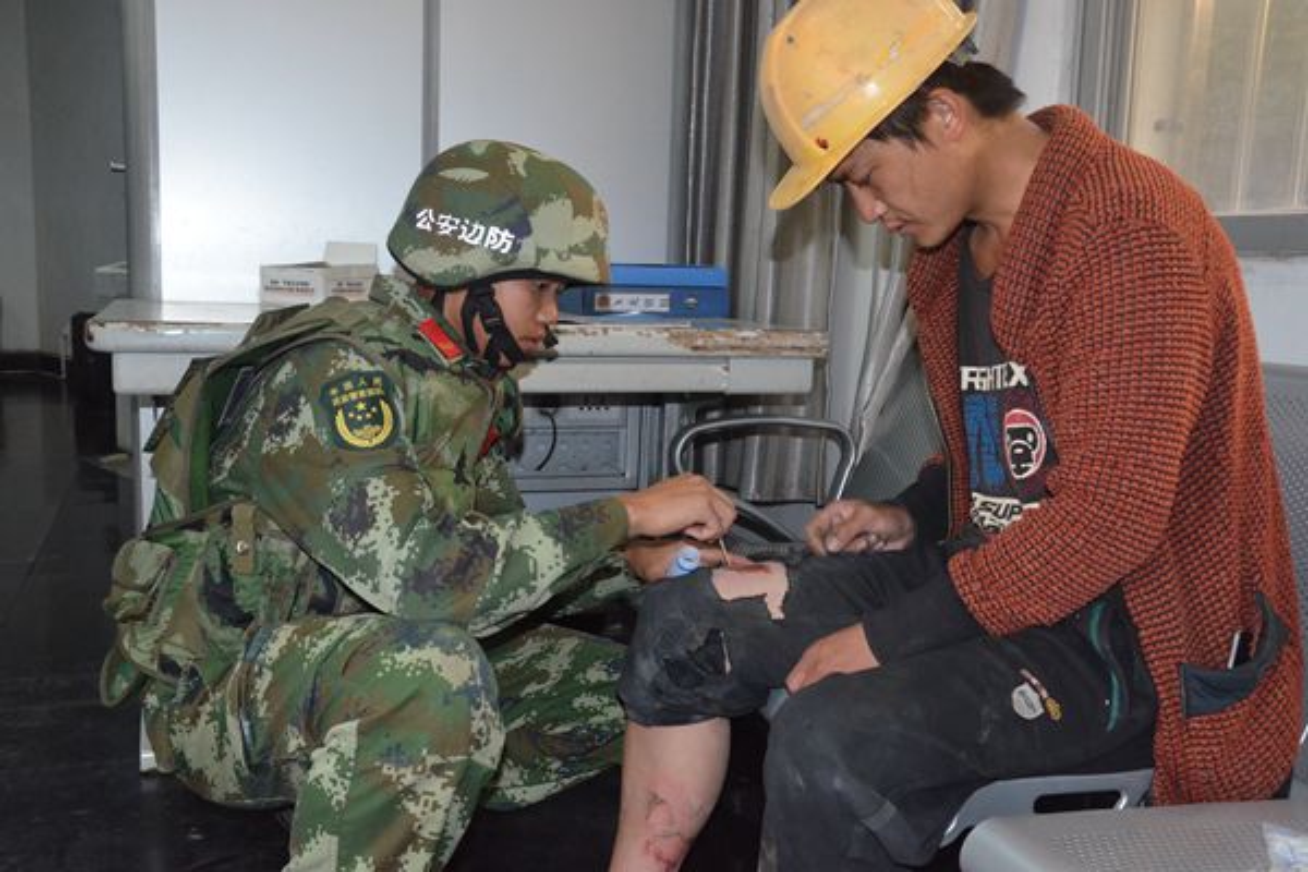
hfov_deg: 53.1
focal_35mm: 36
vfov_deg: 36.9
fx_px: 1308
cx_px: 654
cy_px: 436
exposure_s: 1/60
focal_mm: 24
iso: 2500
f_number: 6.3
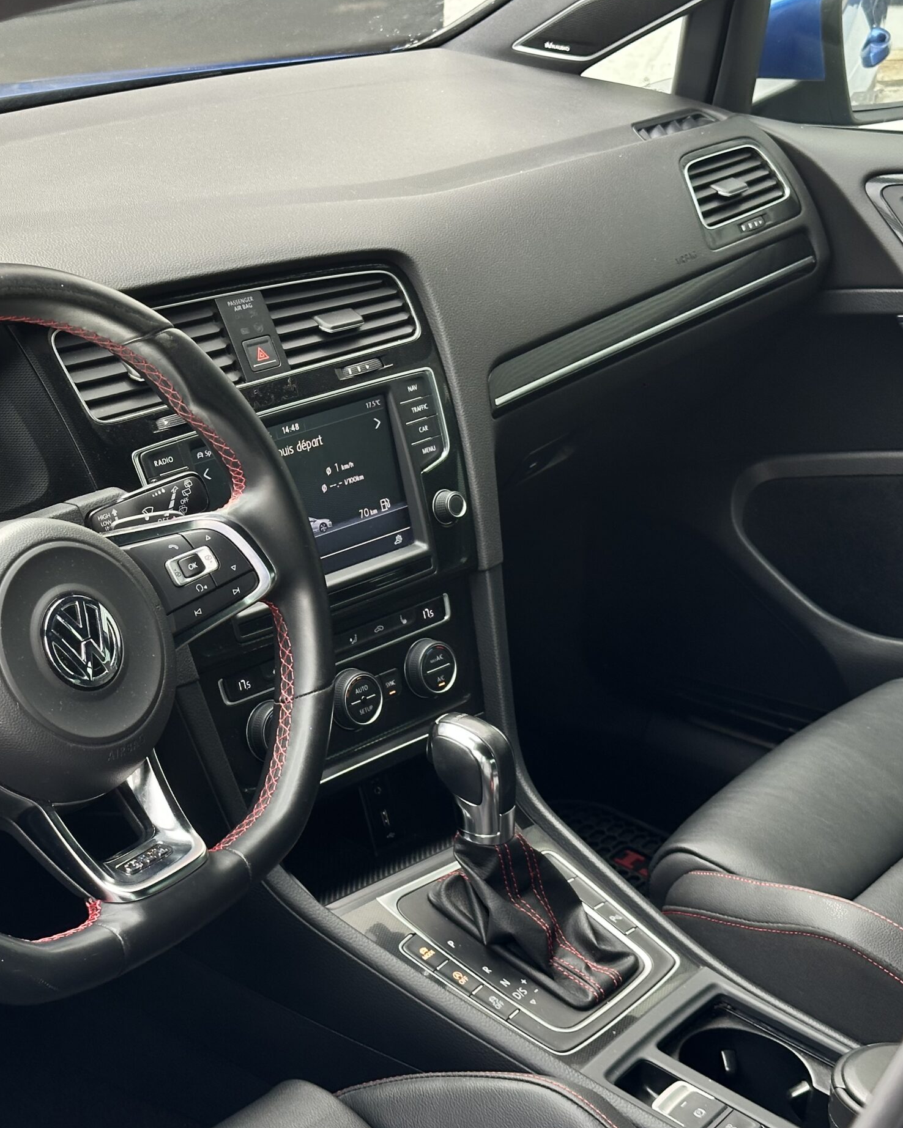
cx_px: 191
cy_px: 579
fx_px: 2171
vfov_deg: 29.1
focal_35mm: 65
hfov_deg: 23.2
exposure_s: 1/172
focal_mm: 6.86
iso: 64
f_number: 1.78
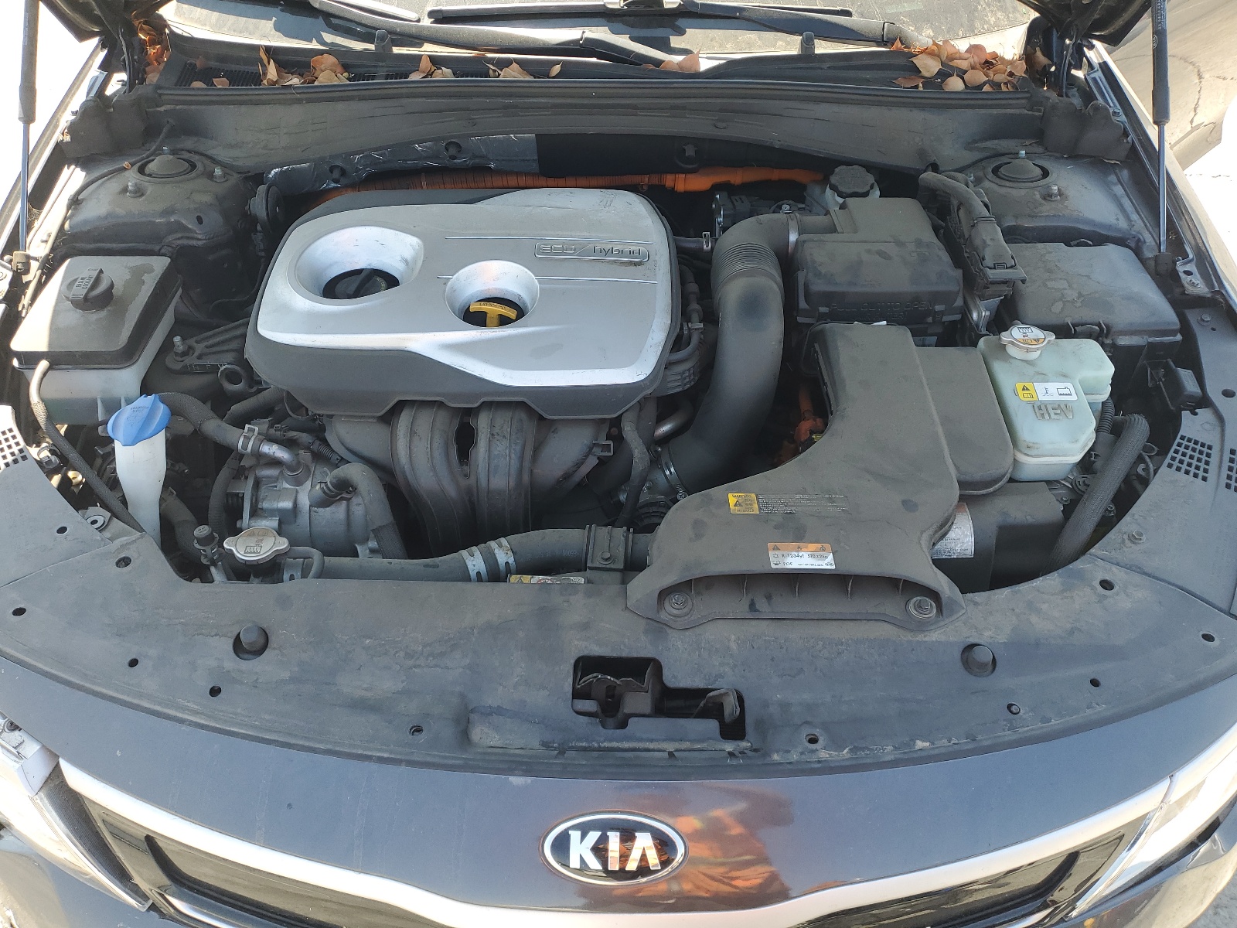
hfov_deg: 67.3
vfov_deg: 53.1
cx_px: 618
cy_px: 464
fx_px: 929
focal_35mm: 26
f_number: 1.5
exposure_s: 1/400
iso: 50
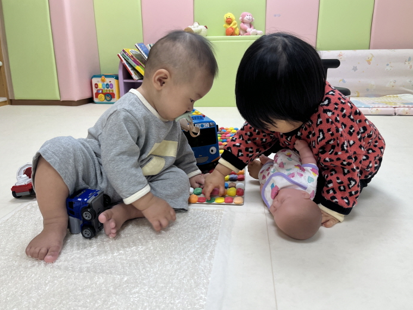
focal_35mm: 27
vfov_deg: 51.4
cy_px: 157
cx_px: 208
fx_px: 322
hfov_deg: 65.3
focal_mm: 5.1
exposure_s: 1/120
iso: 80
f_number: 1.6
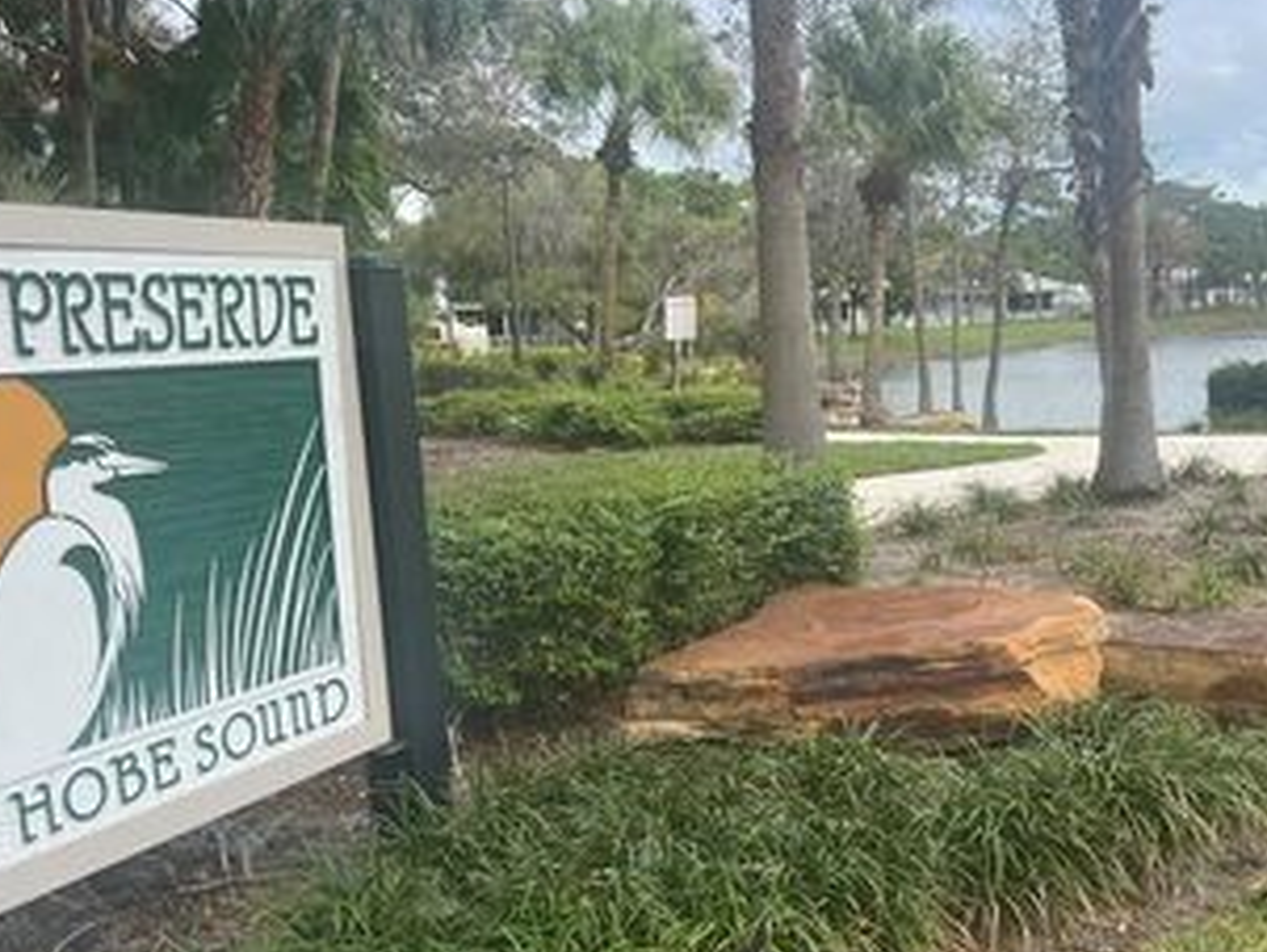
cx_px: 780
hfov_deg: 43.5
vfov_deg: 33.5
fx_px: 1575
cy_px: 585
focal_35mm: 43
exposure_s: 1/1645
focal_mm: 5.7
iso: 50
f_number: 1.5
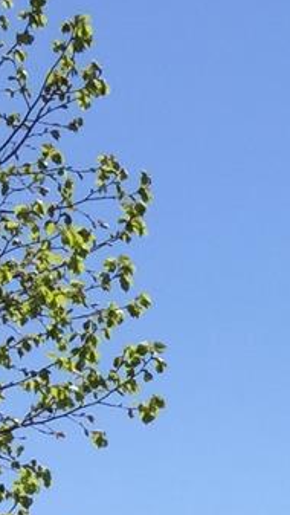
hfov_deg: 5.6
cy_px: 993
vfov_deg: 10.4
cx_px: 1111
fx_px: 2620
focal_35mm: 192
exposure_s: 1/1799
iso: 32
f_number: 2.2
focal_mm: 4.15
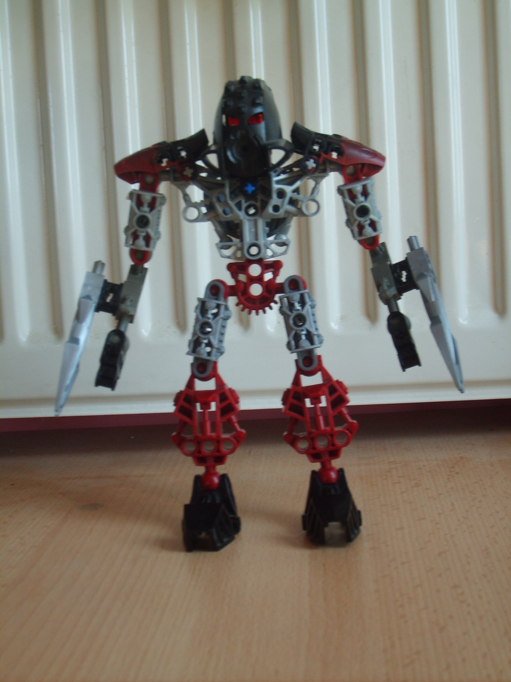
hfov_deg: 28.0
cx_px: 256
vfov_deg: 36.8
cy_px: 341
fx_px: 1023
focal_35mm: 52
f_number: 3.3
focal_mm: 8.7
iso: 50
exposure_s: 1/45
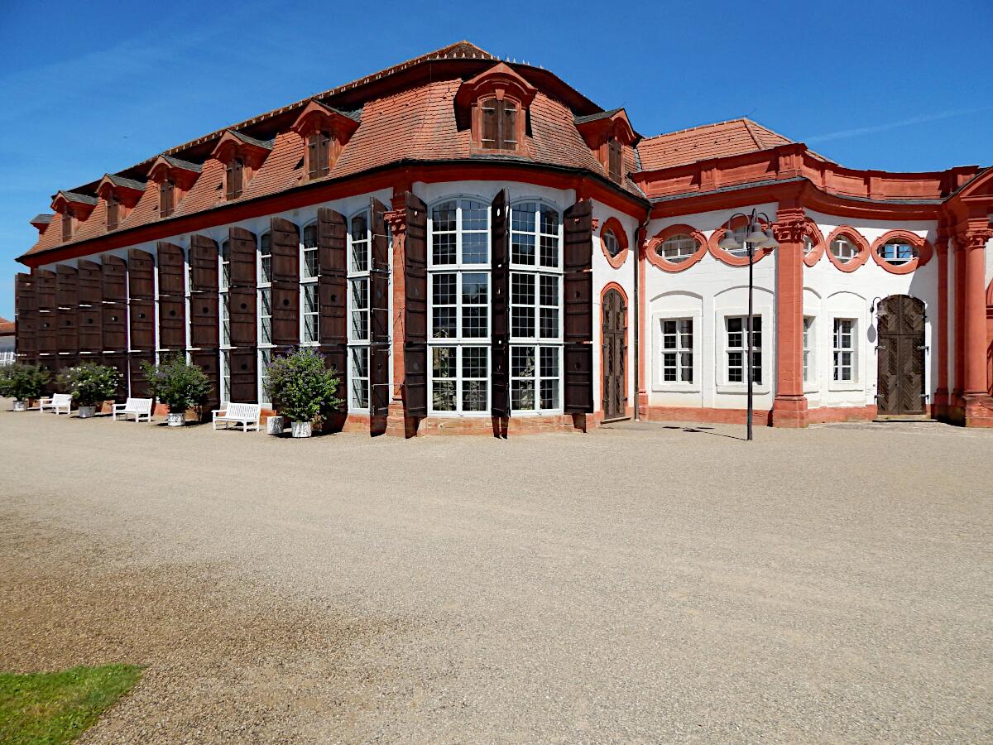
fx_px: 660
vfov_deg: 58.9
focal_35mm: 23
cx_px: 496
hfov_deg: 73.9
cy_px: 372
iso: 125
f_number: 6
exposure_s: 1/640
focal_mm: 4
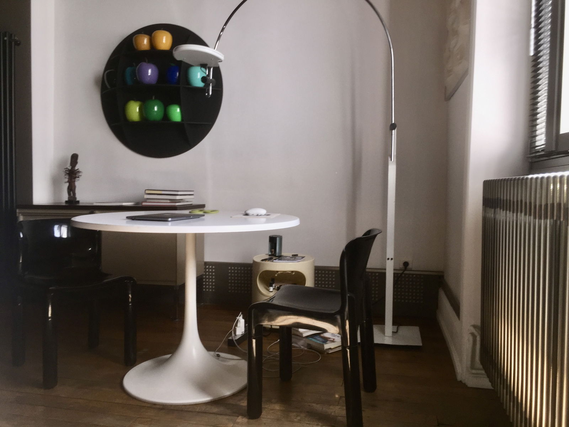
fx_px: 477
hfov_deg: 61.7
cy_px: 214
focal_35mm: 29
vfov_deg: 48.2
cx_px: 284
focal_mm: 4.15
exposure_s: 1/78
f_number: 2.2
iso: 32
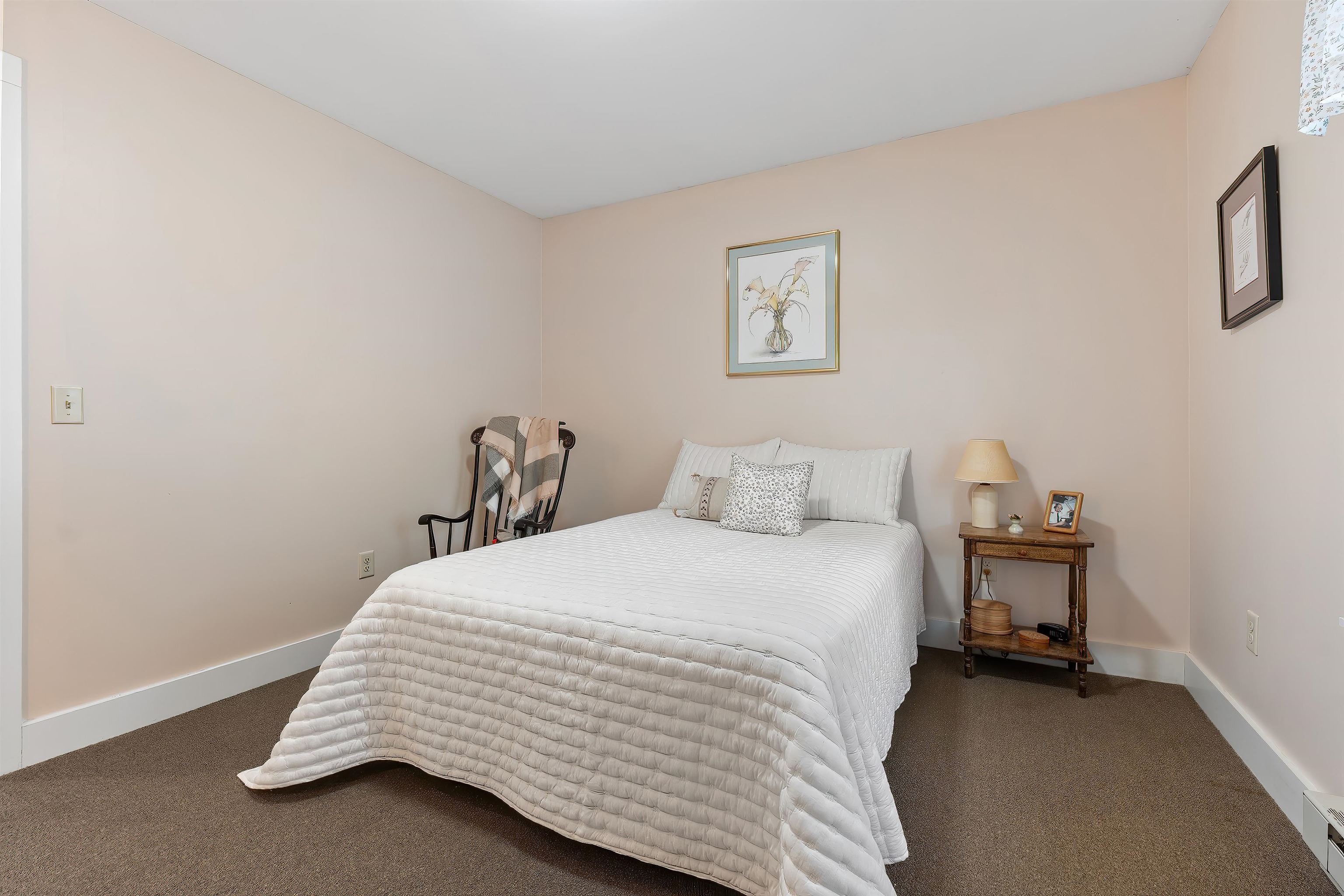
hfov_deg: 100.4
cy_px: 448
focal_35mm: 15
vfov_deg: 77.3
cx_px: 672
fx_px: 560
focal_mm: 10
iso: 500
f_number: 9
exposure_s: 1/5
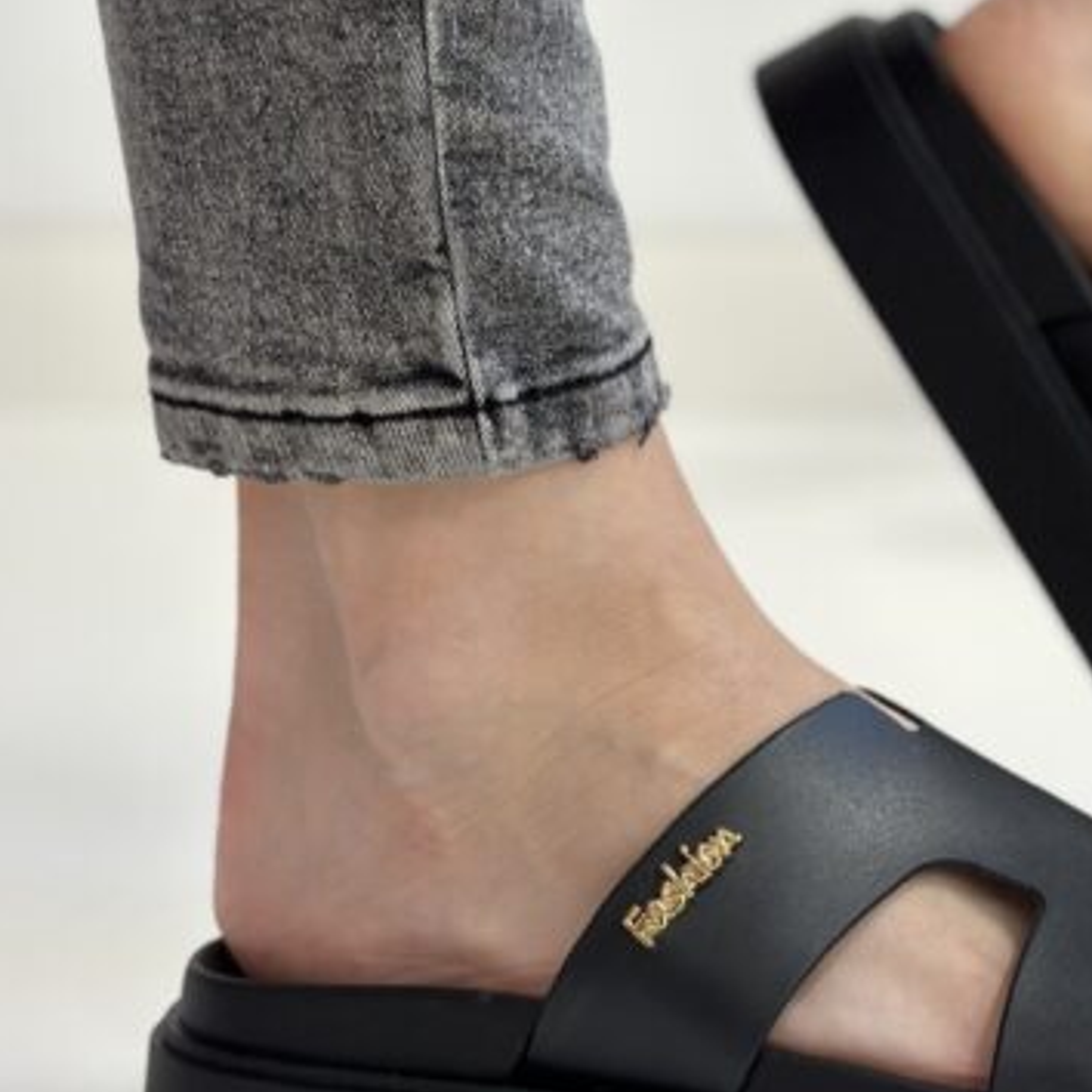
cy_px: 361
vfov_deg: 18.1
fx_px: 3426
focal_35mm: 96
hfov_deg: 18.0
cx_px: 861
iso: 160
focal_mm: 6.86
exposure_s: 1/100
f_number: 1.78
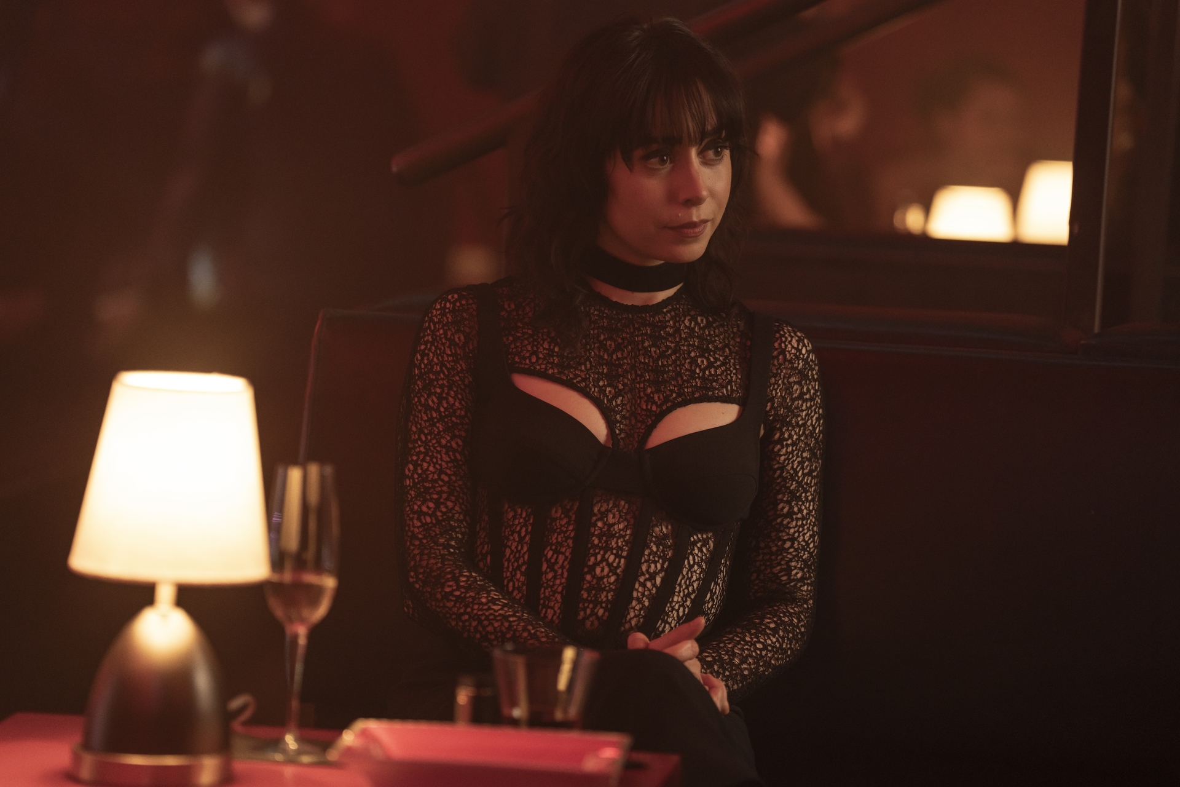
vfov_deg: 9.5
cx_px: 590
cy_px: 394
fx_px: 4720
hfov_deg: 14.3
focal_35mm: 144
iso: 2000
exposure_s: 1/160
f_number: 2.8
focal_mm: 144
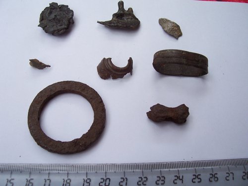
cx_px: 124
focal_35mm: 34
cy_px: 93
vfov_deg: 41.8
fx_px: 244
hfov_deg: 54.0
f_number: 2.7
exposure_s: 1/60
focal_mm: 5.6
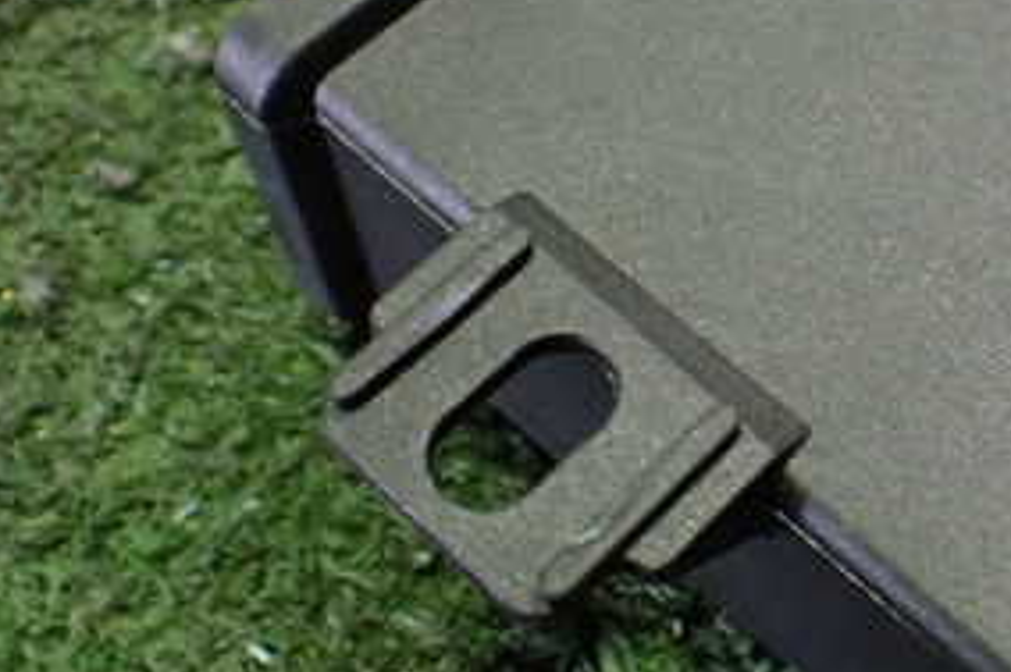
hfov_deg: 29.9
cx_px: 797
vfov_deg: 20.4
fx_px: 1852
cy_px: 178
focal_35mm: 66
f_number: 2.3
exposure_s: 1/50
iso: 800
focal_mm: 5.4
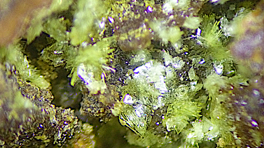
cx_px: 131
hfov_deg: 19.5
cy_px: 71
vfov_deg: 11.0
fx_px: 770
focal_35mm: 110
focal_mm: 18
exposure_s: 1/60
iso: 400
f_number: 5.7
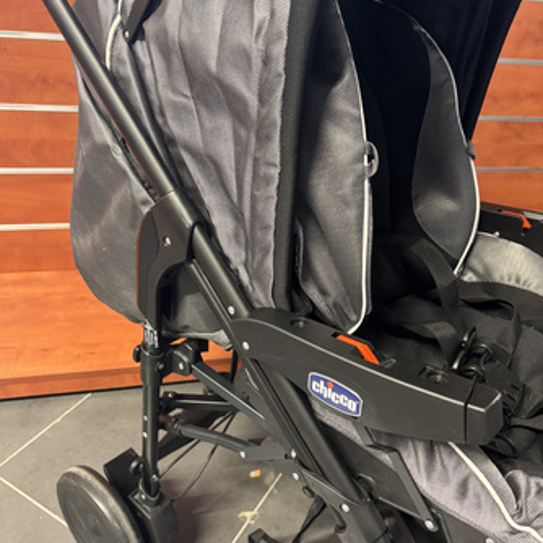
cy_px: 278
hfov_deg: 52.5
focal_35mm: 31
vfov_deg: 52.5
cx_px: 270
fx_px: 550
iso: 400
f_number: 1.6
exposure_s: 1/33
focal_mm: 5.96
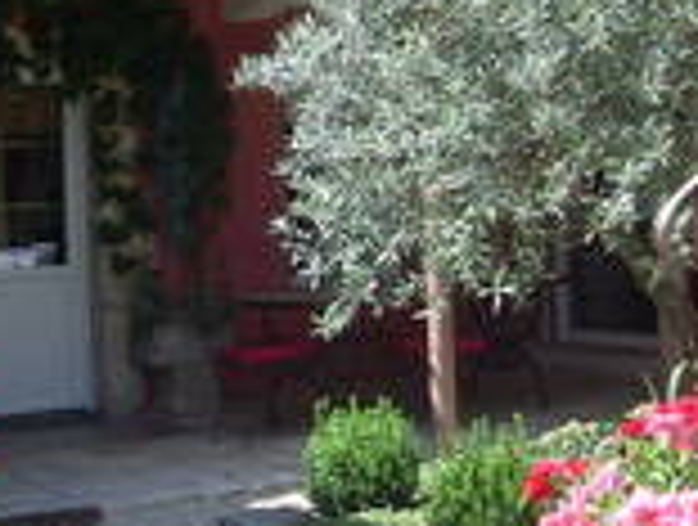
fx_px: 1779
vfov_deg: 16.7
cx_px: 531
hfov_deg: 22.0
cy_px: 121
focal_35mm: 88
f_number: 7.7
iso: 80
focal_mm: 6.3
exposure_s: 1/125
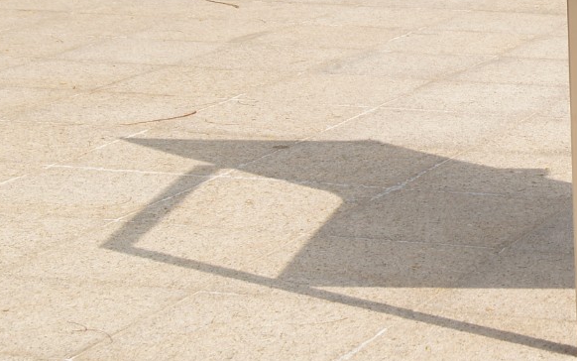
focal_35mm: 126
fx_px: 1982
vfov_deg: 10.3
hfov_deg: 15.6
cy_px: -58
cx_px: 786
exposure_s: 1/160
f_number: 9
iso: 100
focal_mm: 30
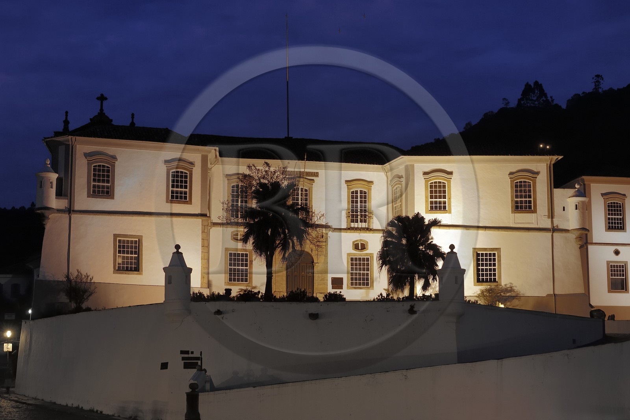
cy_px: 210
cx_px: 315
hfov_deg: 28.1
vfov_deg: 18.9
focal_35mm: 72
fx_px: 1260
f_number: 6.3
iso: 100
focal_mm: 48
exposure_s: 1
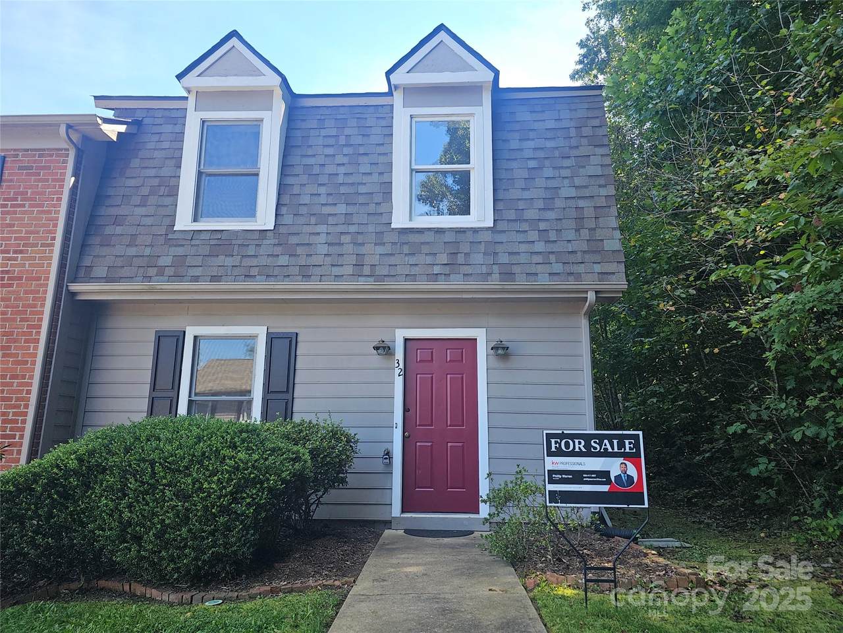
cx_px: 422
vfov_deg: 58.9
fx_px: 560
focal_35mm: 23
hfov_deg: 73.9
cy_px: 316
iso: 12
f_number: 1.7
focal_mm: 6.3
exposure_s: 1/120
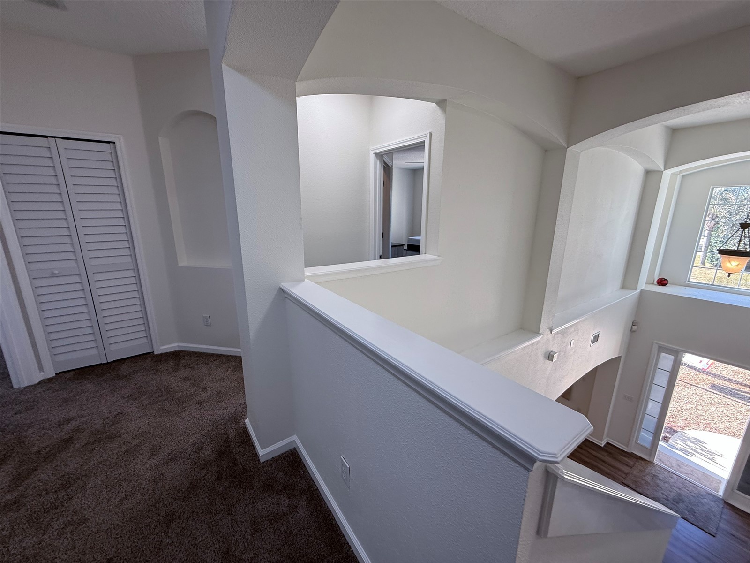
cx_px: 375
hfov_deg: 102.1
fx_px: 303
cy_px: 282
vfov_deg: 85.7
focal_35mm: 14
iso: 125
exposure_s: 1/120
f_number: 2.2
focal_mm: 2.22
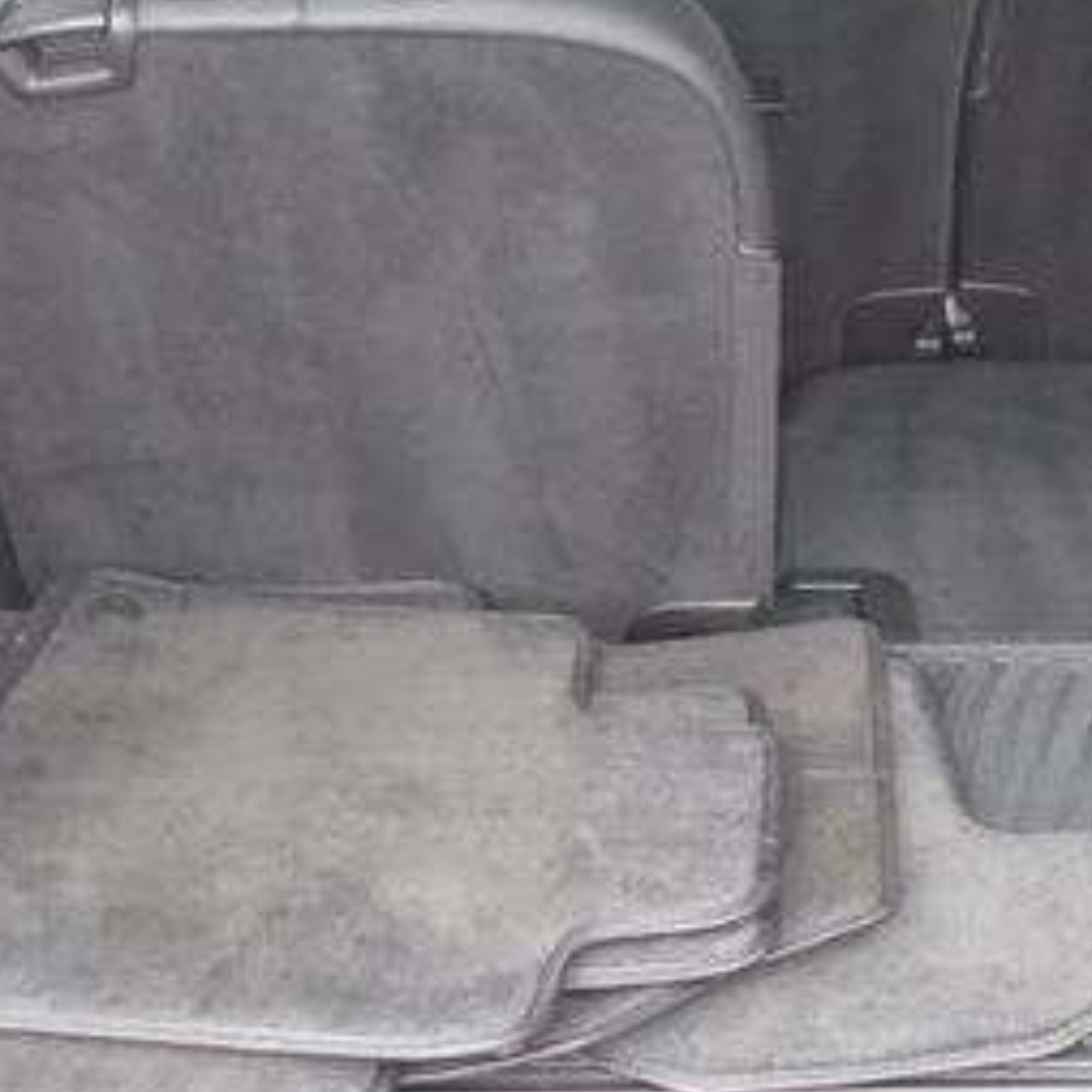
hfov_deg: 29.2
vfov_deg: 29.3
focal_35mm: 58
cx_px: 778
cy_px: 327
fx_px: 2070
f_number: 3.2
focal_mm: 4.6
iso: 400
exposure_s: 1/15
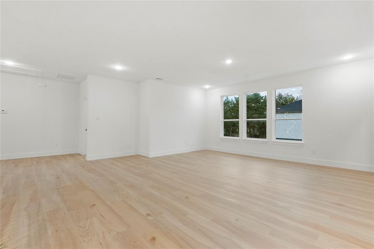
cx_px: 187
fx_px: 171
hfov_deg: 95.0
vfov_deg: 72.0
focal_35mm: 16
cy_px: 124
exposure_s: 1/15
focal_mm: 11
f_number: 8
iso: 2500
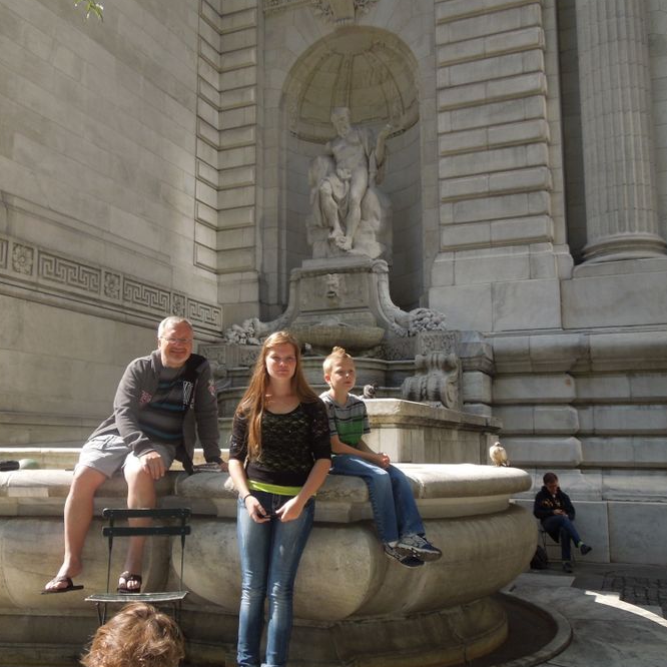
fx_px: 741
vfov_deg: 48.4
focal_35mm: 34
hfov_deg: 48.4
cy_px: 339
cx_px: 297
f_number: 3.3
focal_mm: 4.5
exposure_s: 1/500
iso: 100
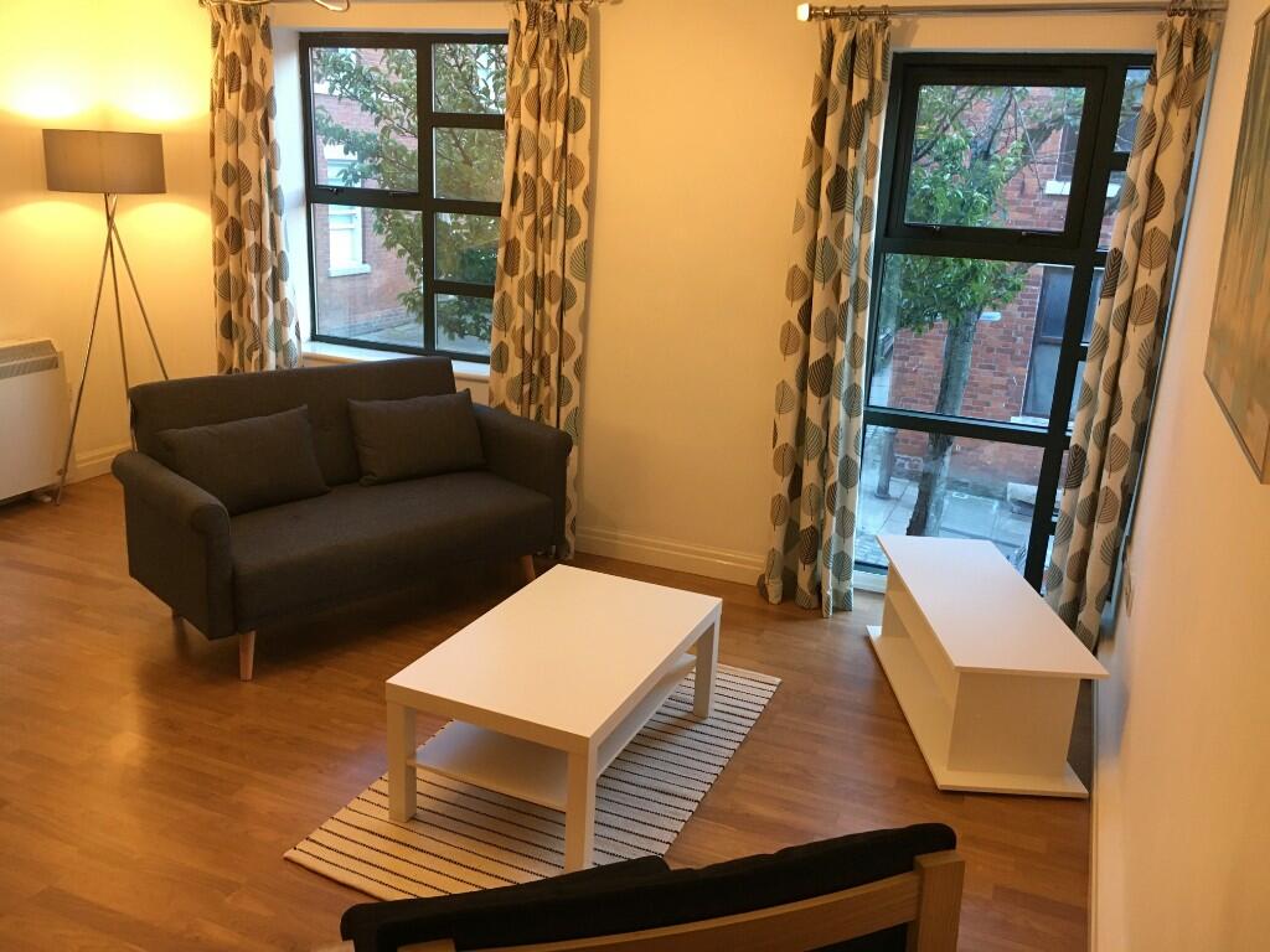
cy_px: 476
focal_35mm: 29
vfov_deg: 48.2
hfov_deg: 61.7
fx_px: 1064
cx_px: 635
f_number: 2.2
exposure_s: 1/33
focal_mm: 4.15
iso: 160
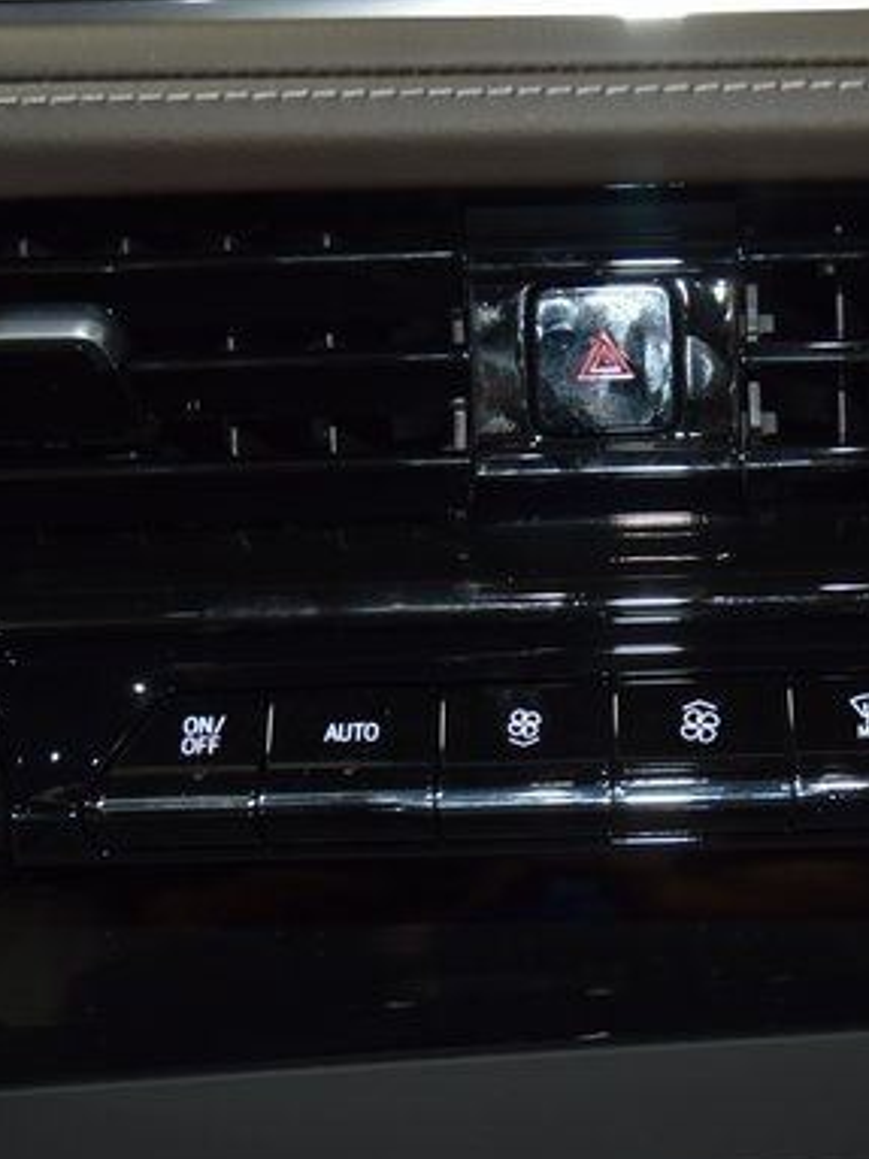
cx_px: 615
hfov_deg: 19.6
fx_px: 2505
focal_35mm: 75
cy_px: 634
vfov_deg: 26.1
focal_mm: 31
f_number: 4
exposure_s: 1/15
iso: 720
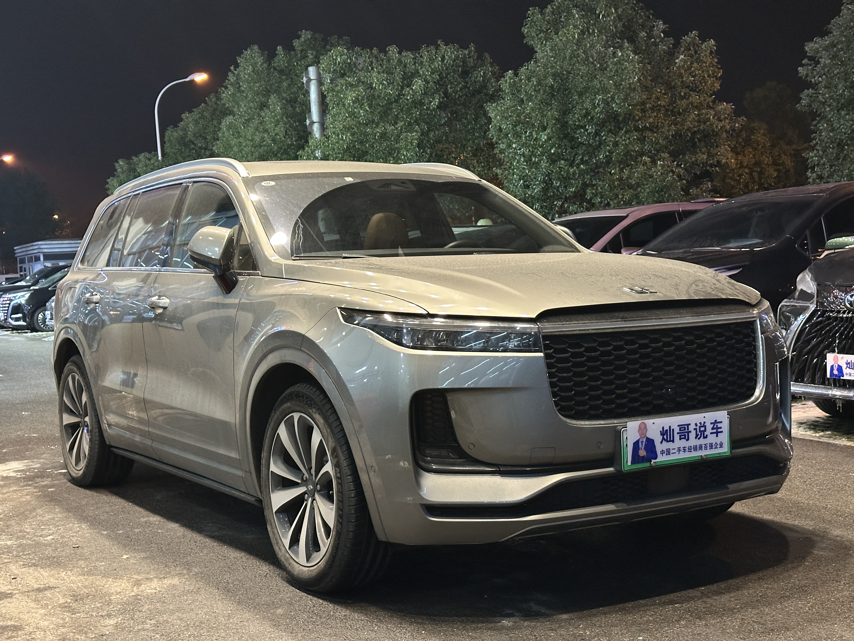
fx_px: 1184
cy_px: 320
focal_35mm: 48
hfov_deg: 39.7
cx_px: 427
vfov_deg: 30.3
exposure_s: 1/33
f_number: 1.78
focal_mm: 6.86
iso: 250
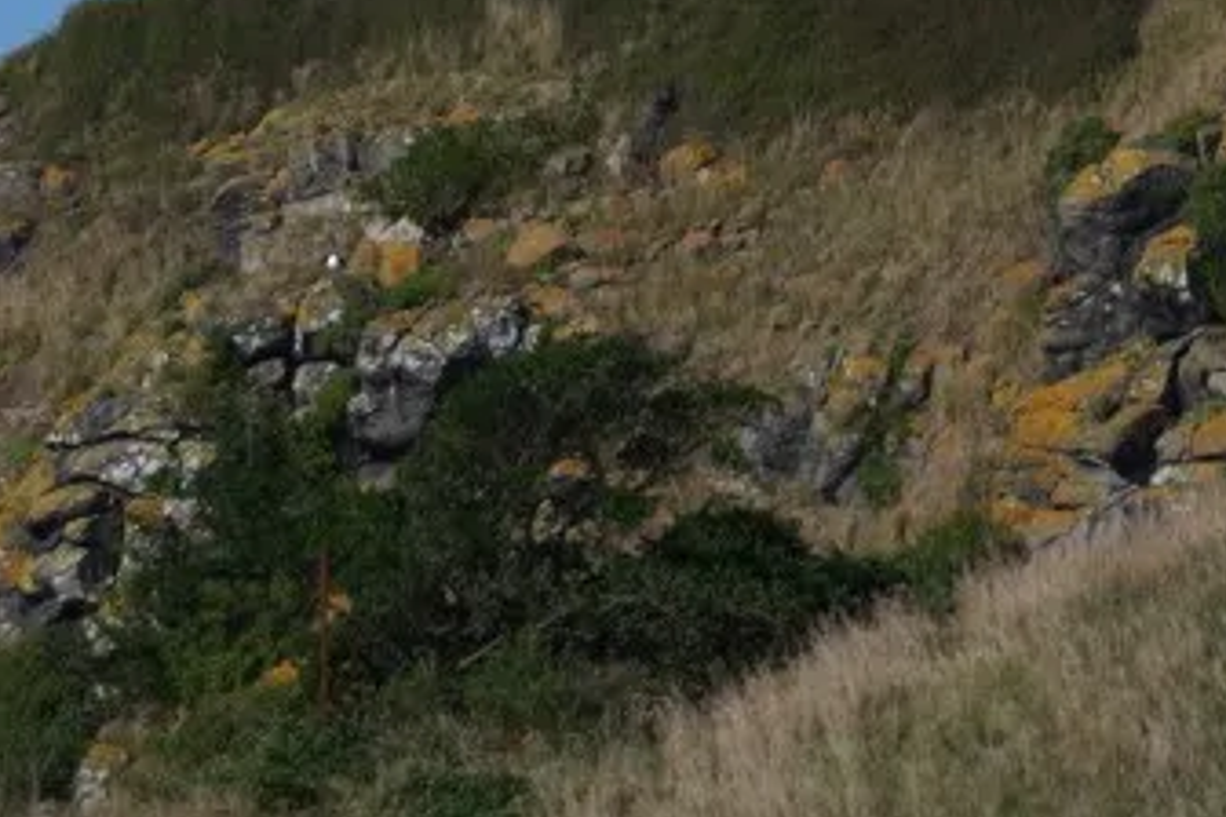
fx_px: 32827
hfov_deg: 2.1
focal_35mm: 964
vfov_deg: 1.4
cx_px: 1040
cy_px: -1021
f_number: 7.1
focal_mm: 200
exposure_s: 1/500
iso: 100
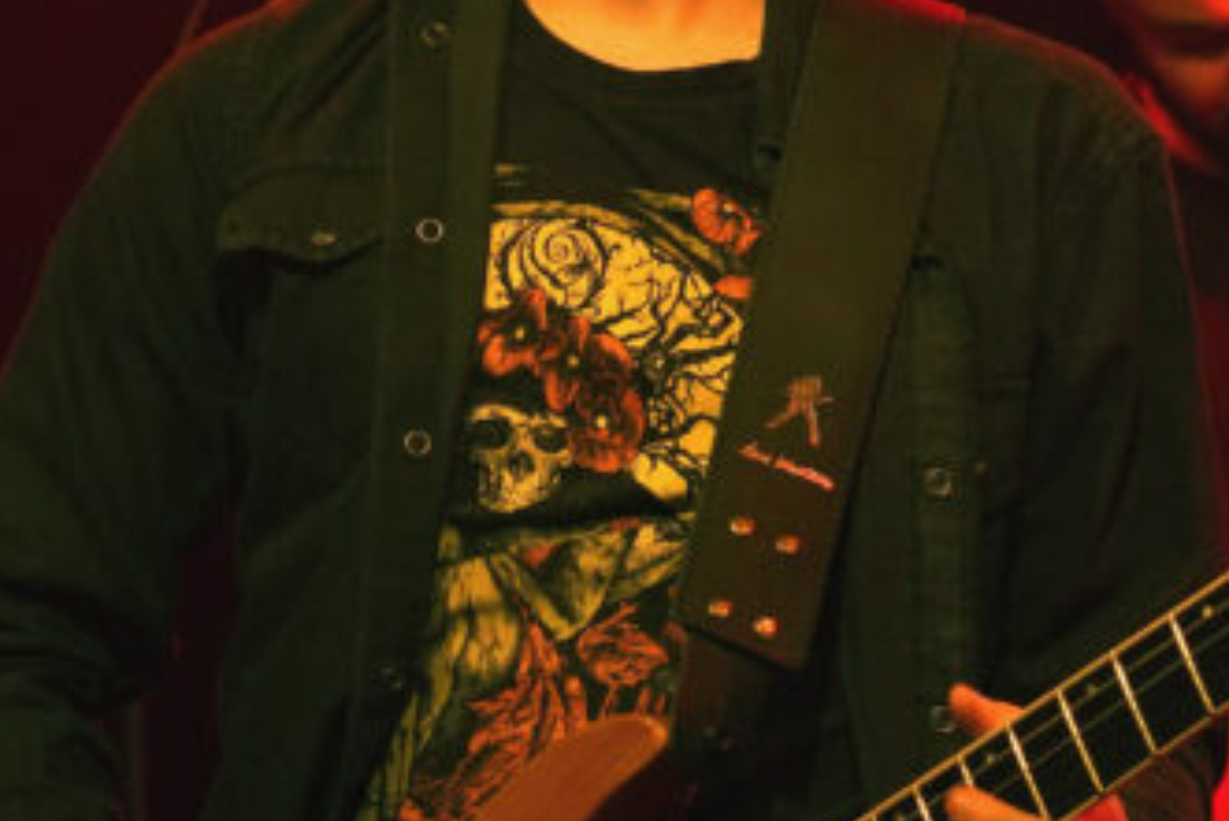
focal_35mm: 303
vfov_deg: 4.5
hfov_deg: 6.8
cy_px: -32
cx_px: 757
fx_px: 10348
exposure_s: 1/80
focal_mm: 98
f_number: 4
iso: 4000
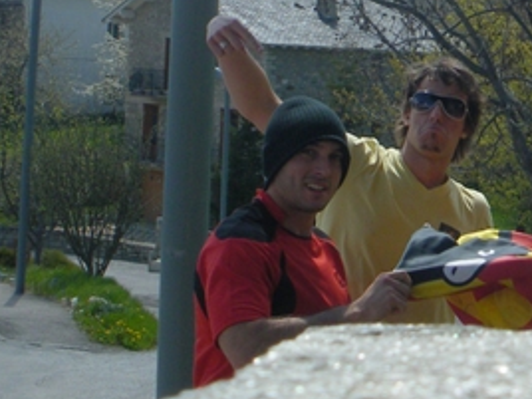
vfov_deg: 16.5
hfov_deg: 21.5
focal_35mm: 86
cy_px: -71
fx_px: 1322
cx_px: 598
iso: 64
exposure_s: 1/400
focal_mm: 6.3
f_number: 5.4
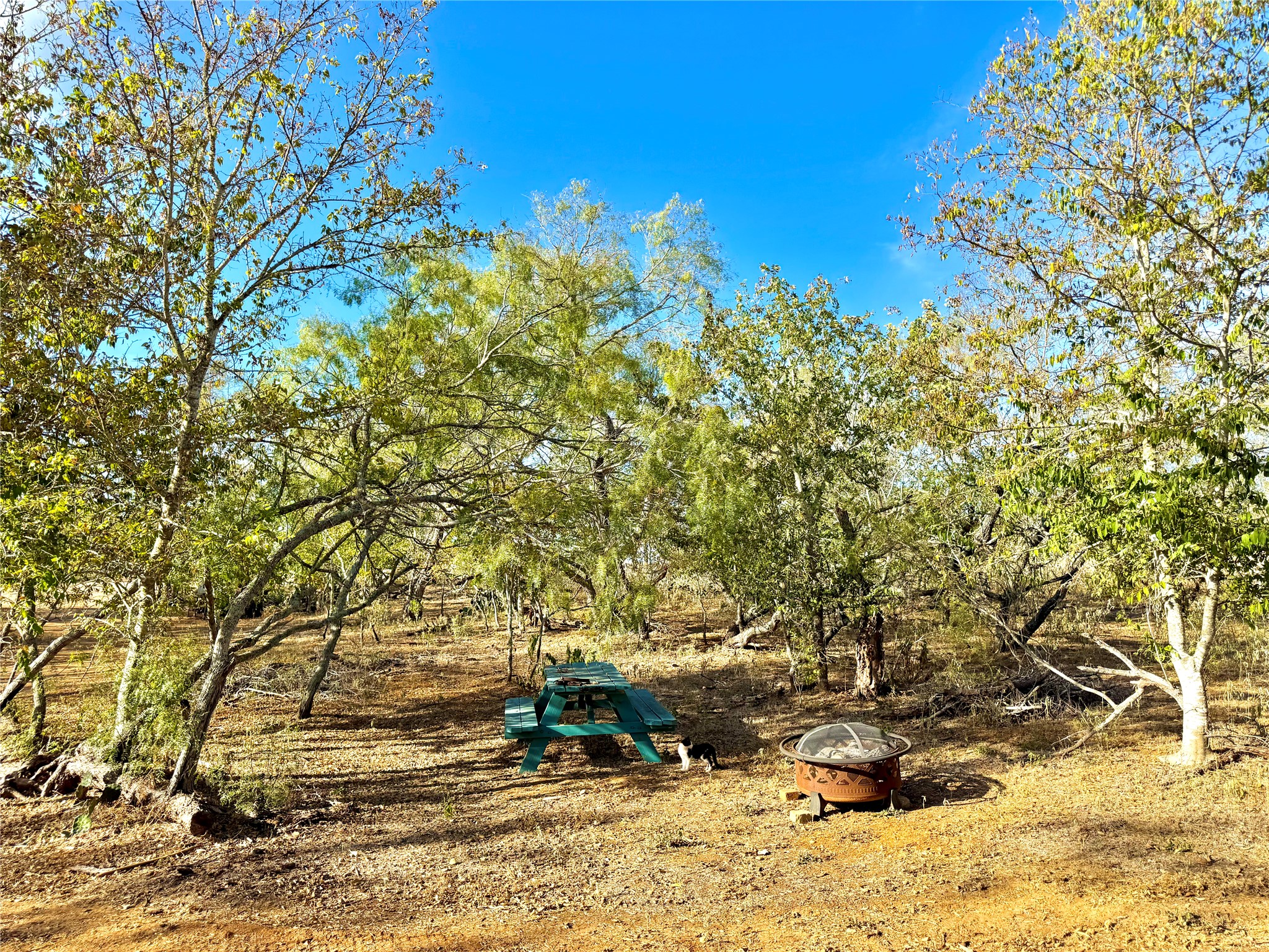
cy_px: 476
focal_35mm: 24
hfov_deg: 71.6
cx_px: 634
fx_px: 880
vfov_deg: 56.8
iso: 80
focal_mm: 6.76
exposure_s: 1/2041
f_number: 1.78
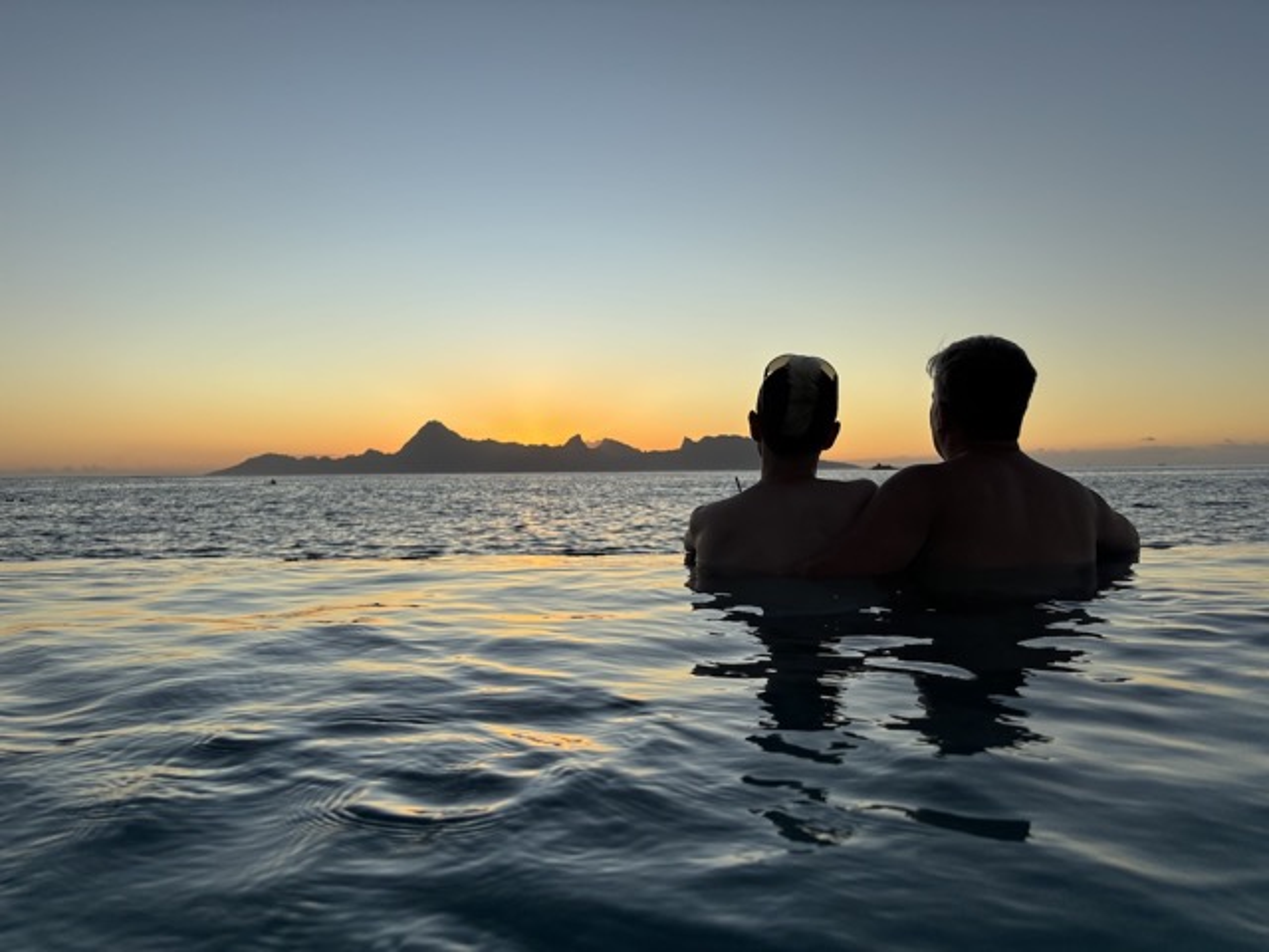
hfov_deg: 67.3
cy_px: 476
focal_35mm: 26
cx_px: 634
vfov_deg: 53.1
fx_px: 953
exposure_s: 1/1311
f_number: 1.6
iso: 50
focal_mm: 5.96
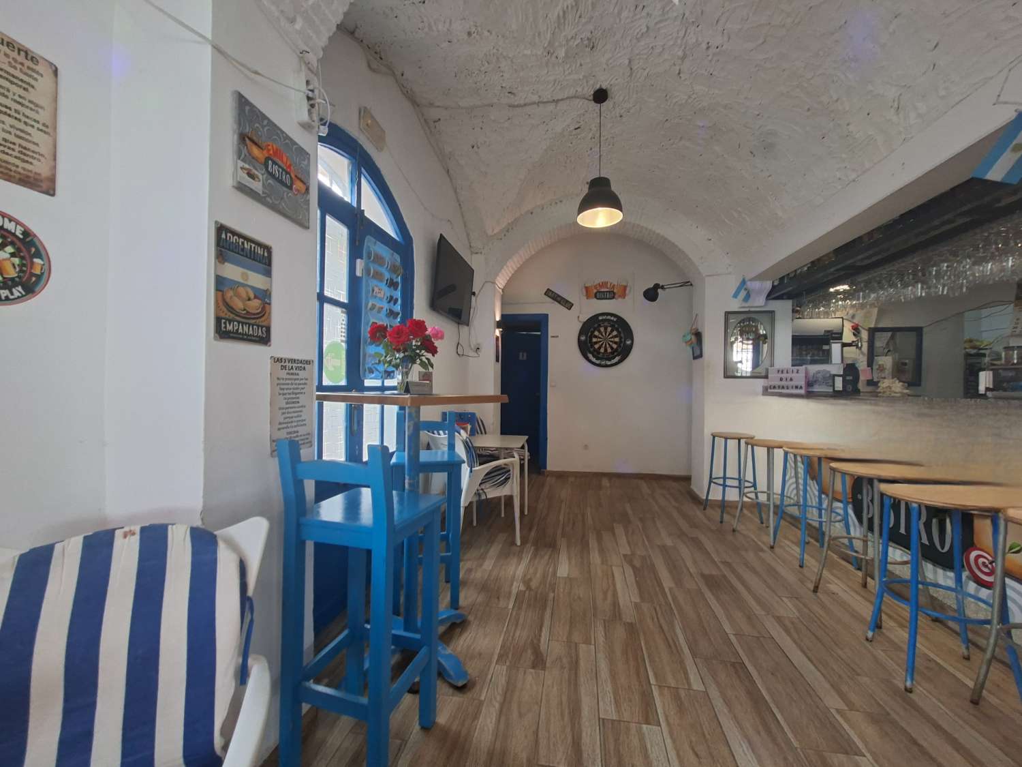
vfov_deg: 89.9
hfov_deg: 106.2
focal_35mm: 13
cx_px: 511
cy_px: 384
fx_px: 384
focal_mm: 1.74
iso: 125
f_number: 2.2
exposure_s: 1/50
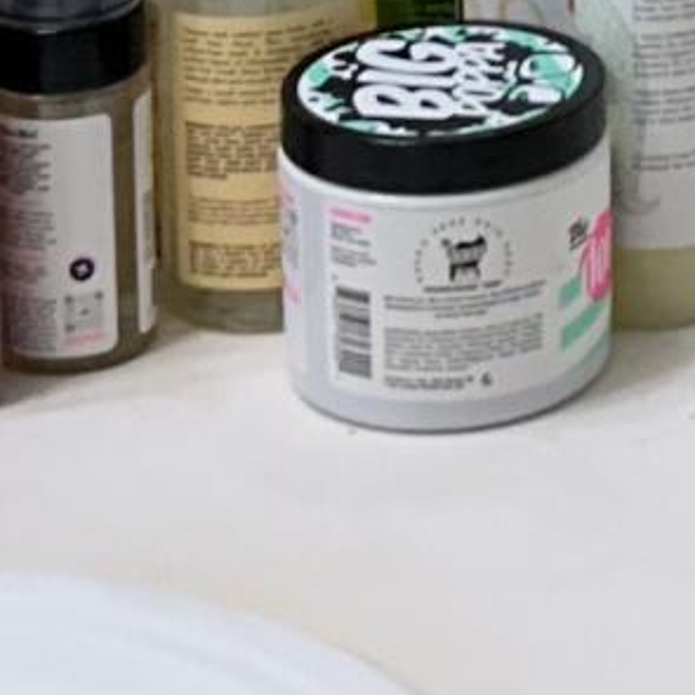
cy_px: -982
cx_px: 1235
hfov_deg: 7.3
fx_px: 5315
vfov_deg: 7.0
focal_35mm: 234
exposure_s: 1/120
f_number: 1.5
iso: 64
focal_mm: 5.7
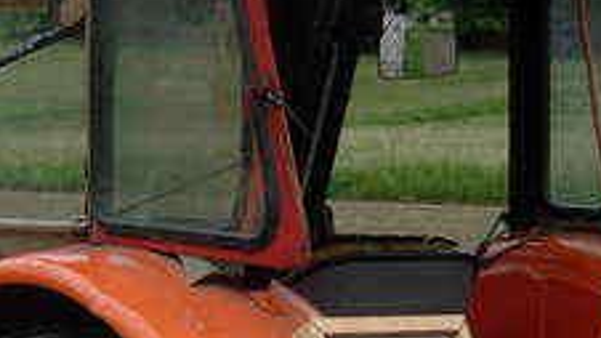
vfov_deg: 10.9
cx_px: 112
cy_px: 365
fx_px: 1753
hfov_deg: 19.2
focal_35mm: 110
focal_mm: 6.3
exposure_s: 1/443
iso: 79
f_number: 2.9
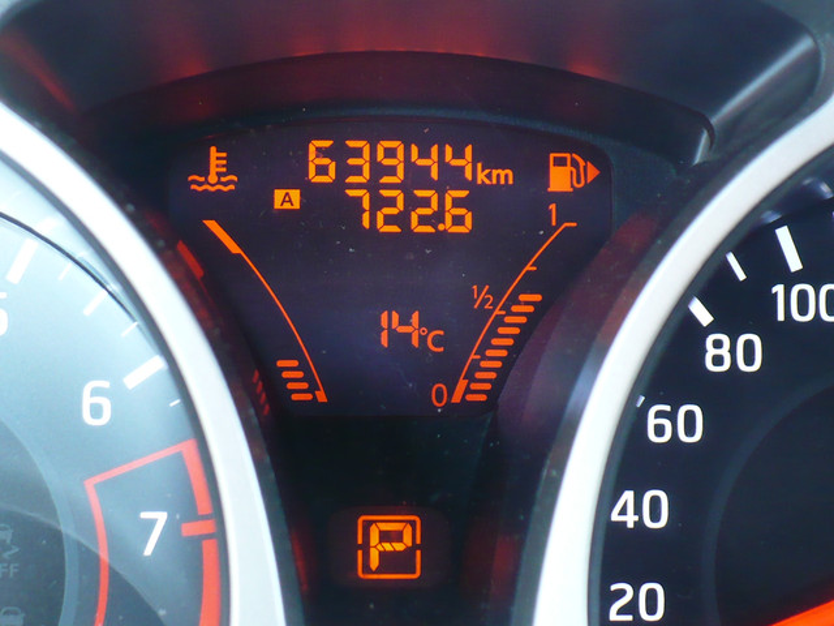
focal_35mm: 80
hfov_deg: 24.4
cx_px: 417
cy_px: 313
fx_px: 1927
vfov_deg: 18.4
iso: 200
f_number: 3.1
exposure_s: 1/20
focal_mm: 8.9
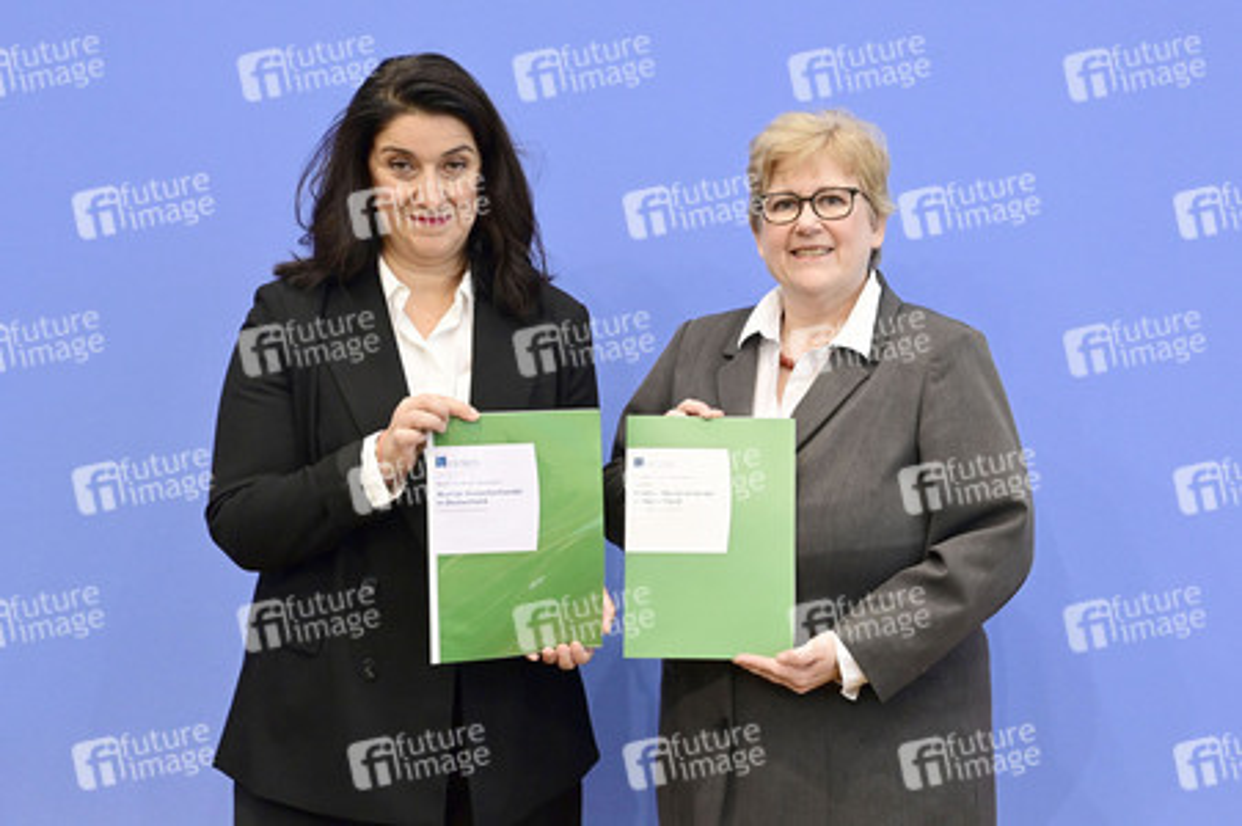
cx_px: 621
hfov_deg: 36.3
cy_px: 413
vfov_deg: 24.6
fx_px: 1896
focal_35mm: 55
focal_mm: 55
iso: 6400
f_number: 6.3
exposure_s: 1/320
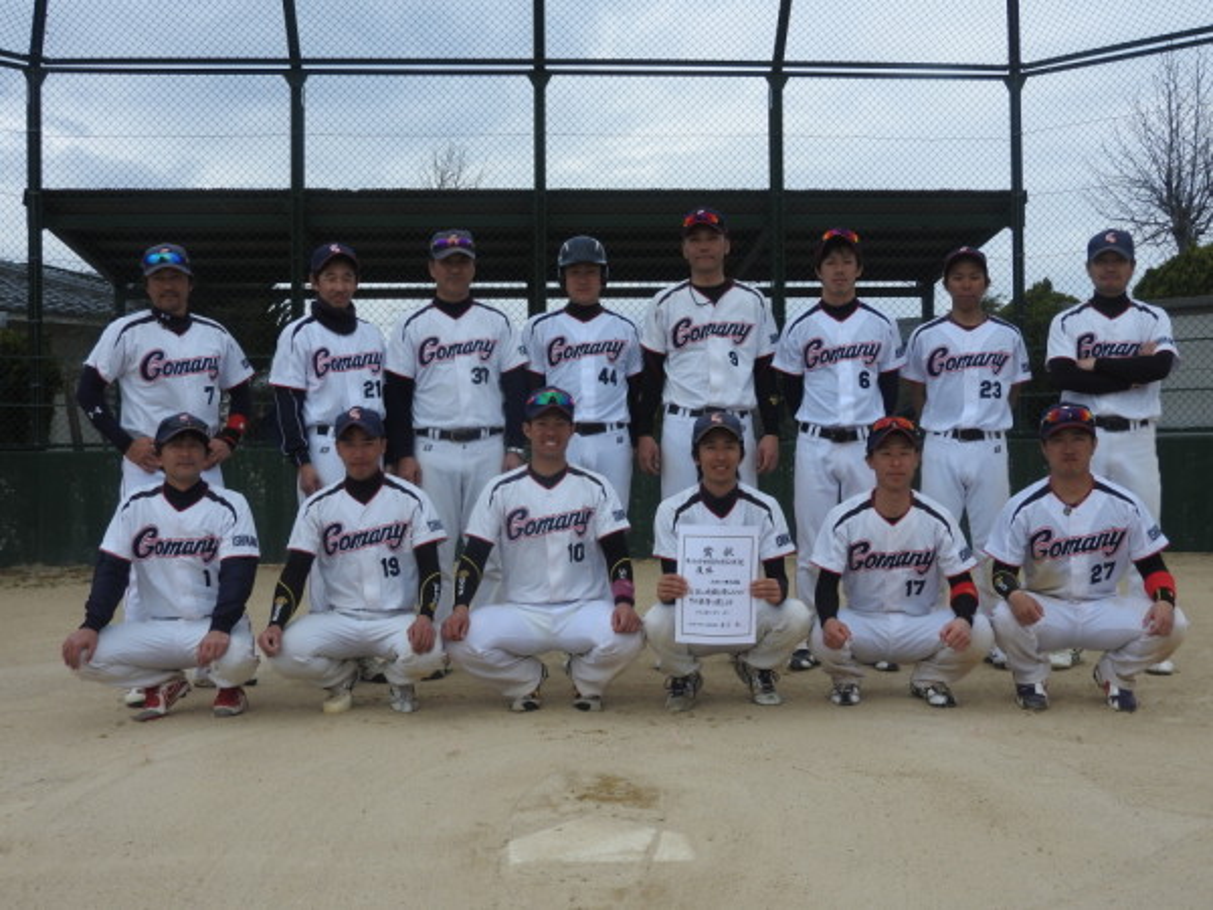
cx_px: 606
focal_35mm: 40
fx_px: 1402
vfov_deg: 36.0
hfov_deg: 46.8
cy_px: 455
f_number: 3.8
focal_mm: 7.2
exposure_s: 1/800
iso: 100
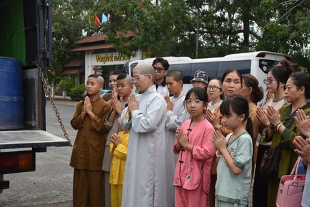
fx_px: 448
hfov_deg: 37.7
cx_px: 211
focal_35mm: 52
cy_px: 135
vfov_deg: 25.9
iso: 400
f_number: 7.1
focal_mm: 38
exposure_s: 1/200
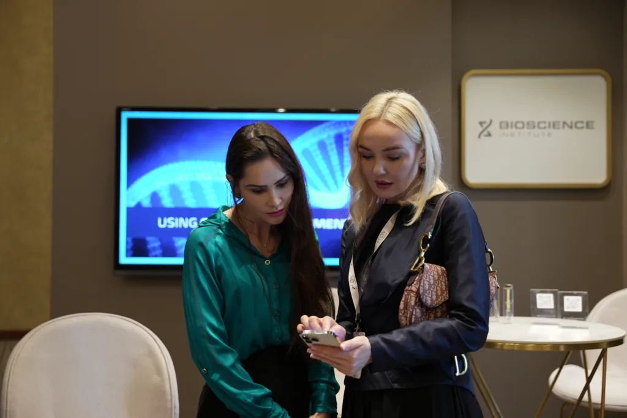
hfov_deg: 40.8
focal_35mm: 48
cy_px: 209
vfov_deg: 27.9
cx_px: 314
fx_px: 843
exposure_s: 1/100
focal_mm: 48.4
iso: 640
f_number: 2.8
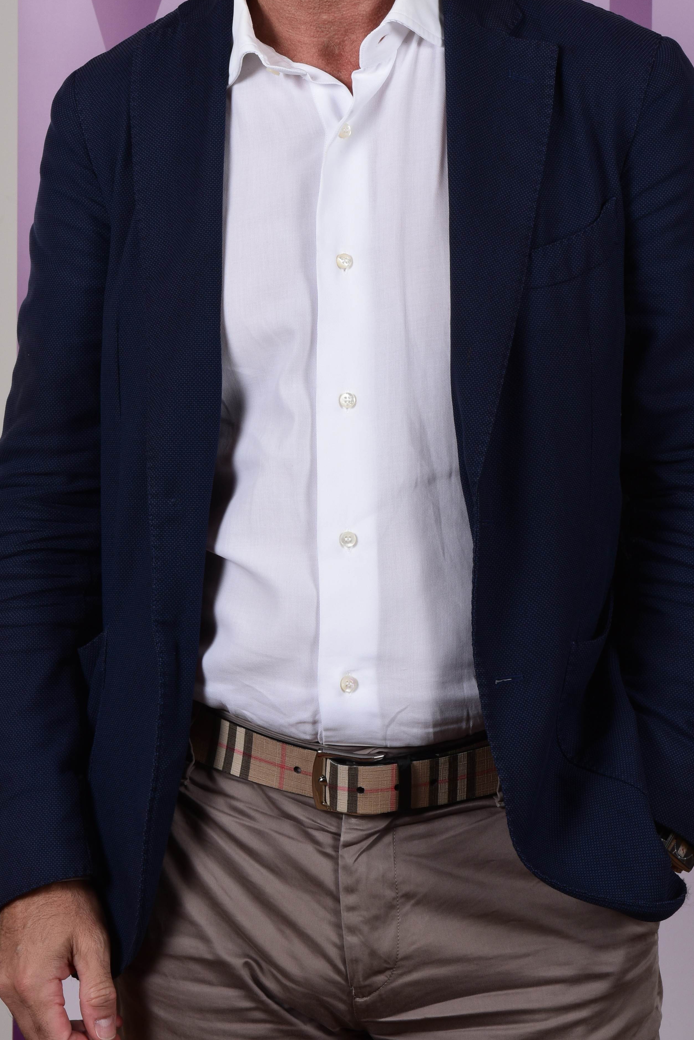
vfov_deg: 18.4
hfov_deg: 12.5
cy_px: 174
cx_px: 348
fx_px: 3178
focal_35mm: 110
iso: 250
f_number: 13
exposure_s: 1/160
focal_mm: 56
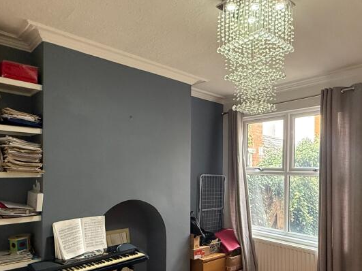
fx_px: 282
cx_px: 194
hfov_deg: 65.3
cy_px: 173
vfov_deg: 50.7
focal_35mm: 27
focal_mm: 2.22
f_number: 2.2
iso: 640
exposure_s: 1/100
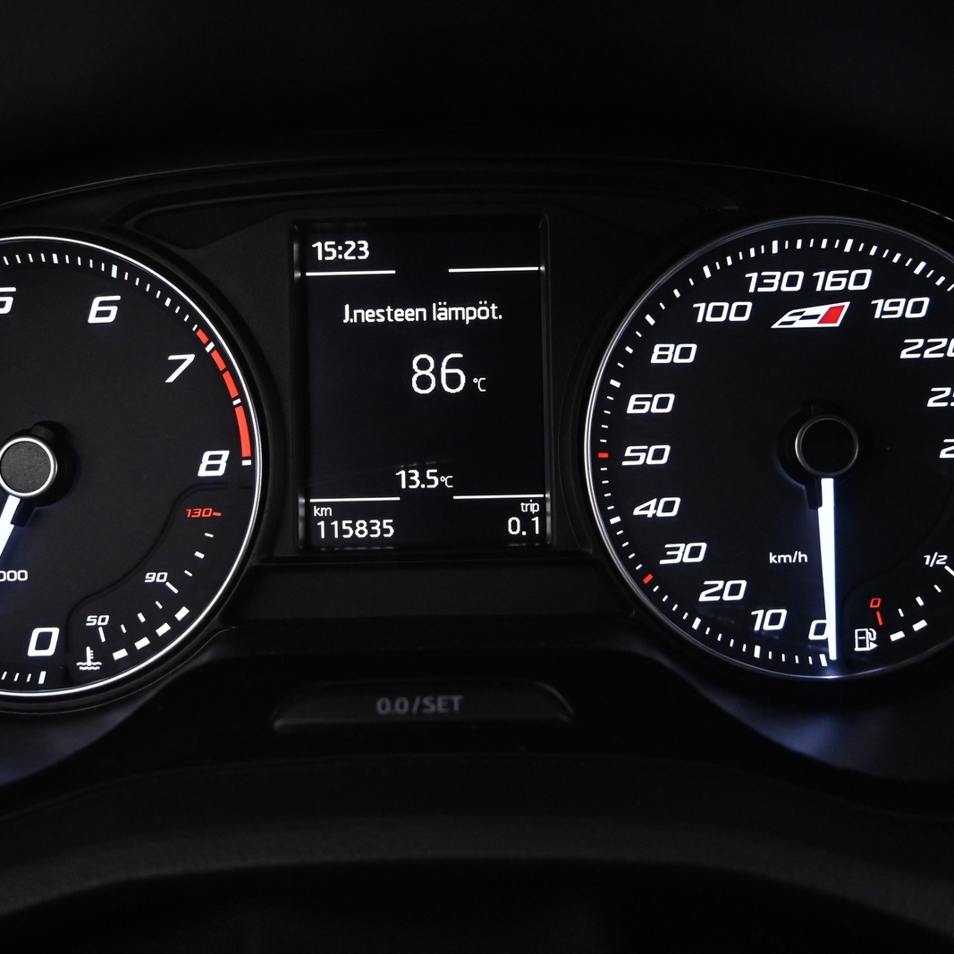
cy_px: 474
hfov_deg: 41.2
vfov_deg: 41.3
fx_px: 1267
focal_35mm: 41
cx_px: 433
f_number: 4
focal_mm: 21
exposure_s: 1/50
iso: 3200
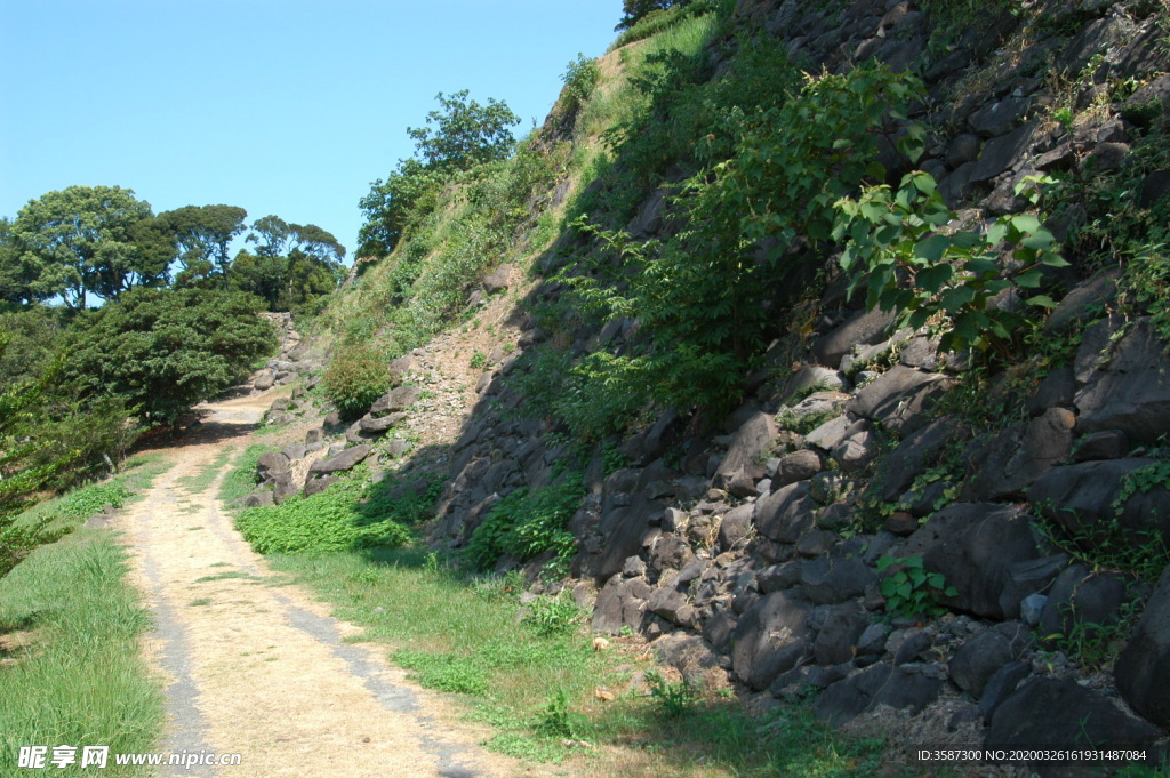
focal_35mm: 36
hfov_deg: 53.2
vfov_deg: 36.8
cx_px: 585
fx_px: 1169
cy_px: 389
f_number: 7.1
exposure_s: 1/200
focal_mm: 24
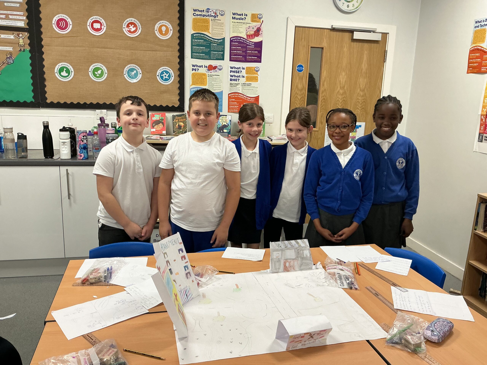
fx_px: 408
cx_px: 244
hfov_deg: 61.7
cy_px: 182
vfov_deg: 48.2
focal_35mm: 29
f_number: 1.8
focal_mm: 3
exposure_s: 1/60
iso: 80
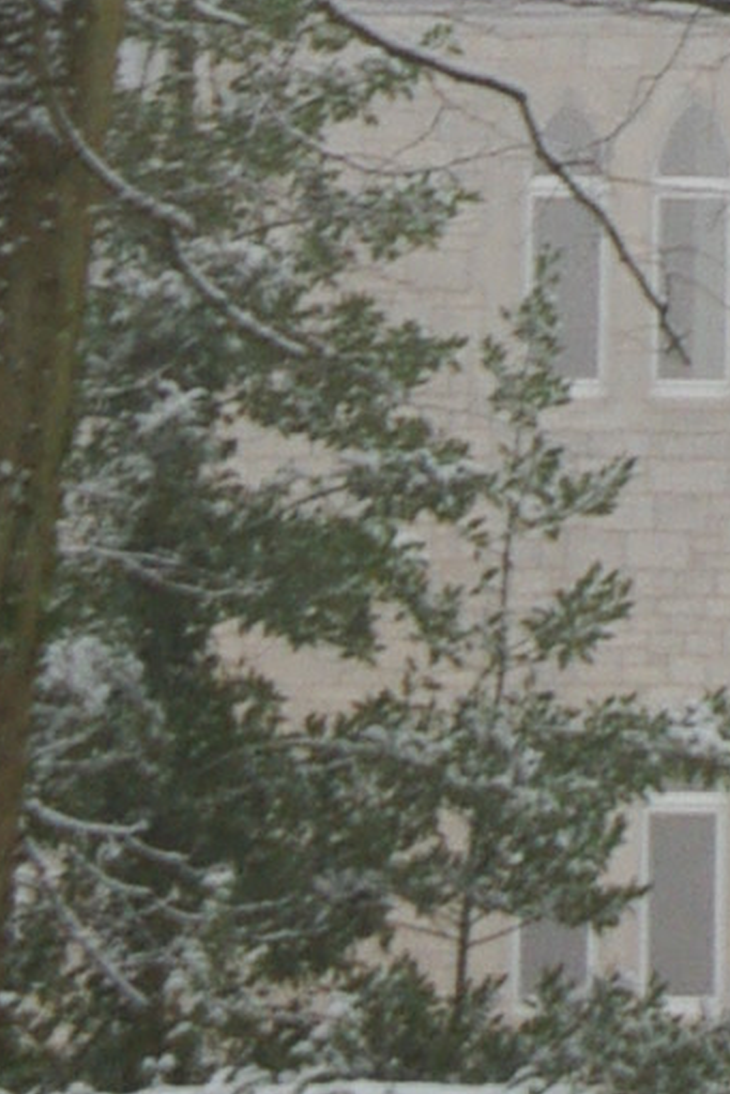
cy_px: -852
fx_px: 15440
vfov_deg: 4.0
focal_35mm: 508
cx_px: 1426
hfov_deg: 2.7
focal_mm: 45
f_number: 5.6
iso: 100
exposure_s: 1/90
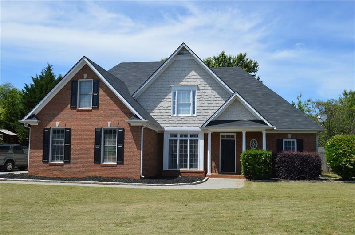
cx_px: 178
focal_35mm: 39
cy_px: 118
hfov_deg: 49.6
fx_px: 384
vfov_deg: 34.1
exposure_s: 1/250
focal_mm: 26
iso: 100
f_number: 8
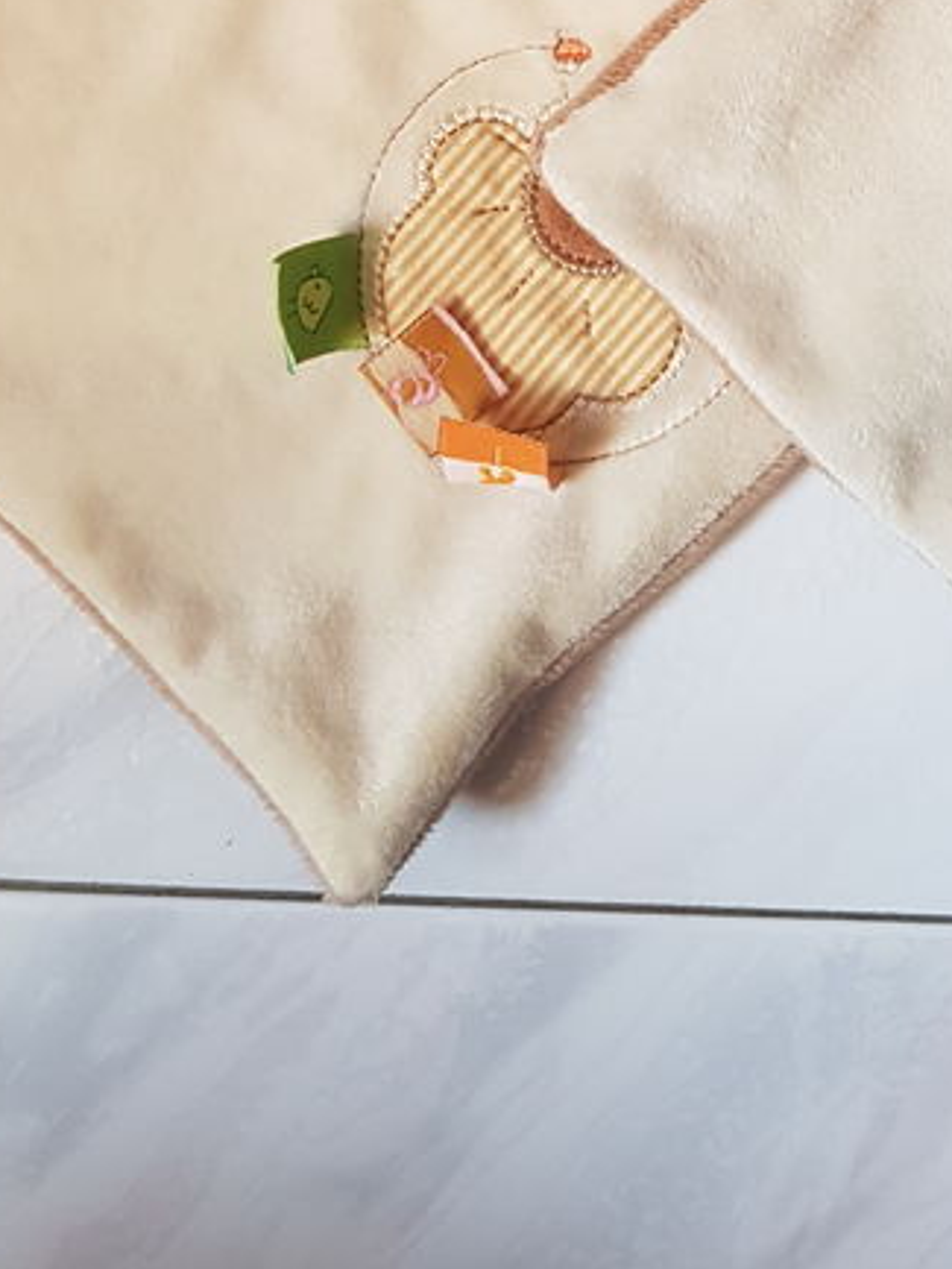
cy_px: -123
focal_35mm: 60
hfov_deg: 23.7
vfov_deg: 29.1
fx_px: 2199
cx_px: 870
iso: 200
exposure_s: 1/33
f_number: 1.7
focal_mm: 4.2
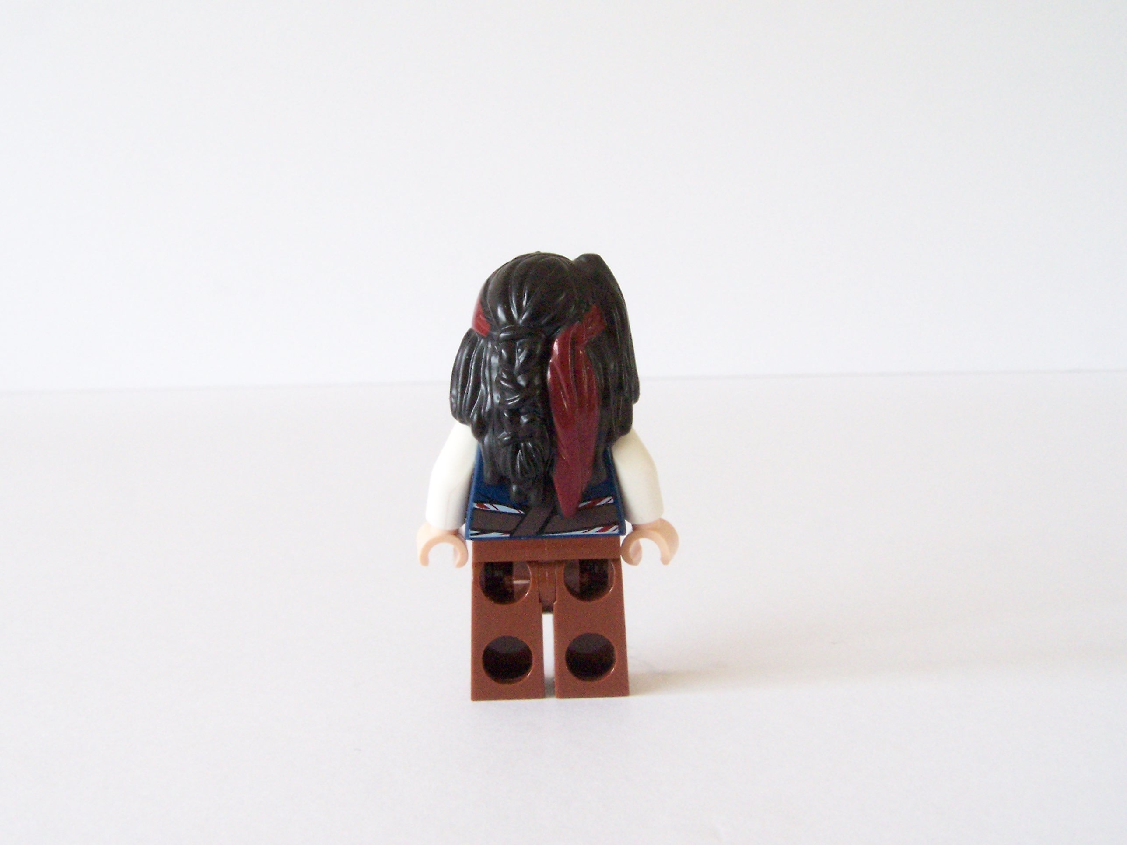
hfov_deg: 43.9
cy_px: 422
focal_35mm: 43
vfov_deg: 33.6
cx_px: 564
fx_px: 1400
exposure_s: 1/6
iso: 400
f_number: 8
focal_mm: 7.1
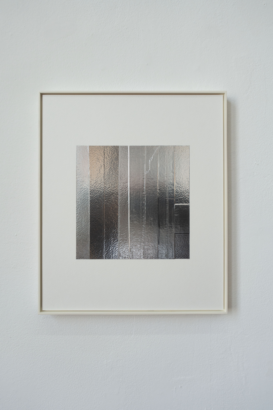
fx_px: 273
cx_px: 136
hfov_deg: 53.1
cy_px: 205
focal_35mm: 24
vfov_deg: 73.7
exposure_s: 1/80
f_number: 3.2
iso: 125
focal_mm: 8.8
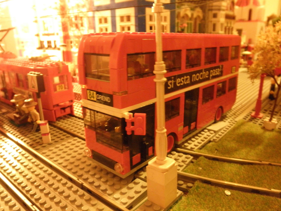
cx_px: 140
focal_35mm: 28
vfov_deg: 49.7
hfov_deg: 63.4
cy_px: 106
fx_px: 227
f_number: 3
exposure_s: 1/4
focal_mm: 5
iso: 400
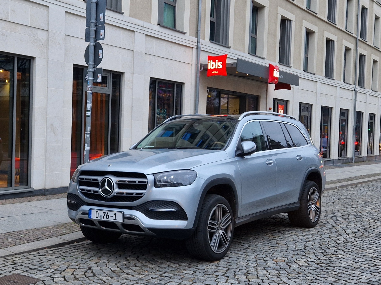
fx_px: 253
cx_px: 190
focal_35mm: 23
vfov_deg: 58.9
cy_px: 142
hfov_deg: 73.9
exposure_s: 1/100
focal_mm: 5.4
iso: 200
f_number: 1.8
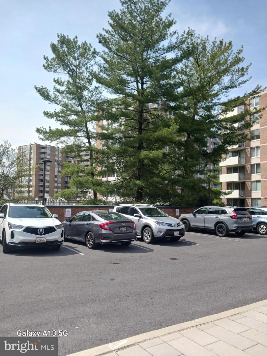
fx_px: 278
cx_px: 134
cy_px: 178
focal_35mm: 27
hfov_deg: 51.4
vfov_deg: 65.3
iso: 20
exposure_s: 1/278
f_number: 1.8
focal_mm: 4
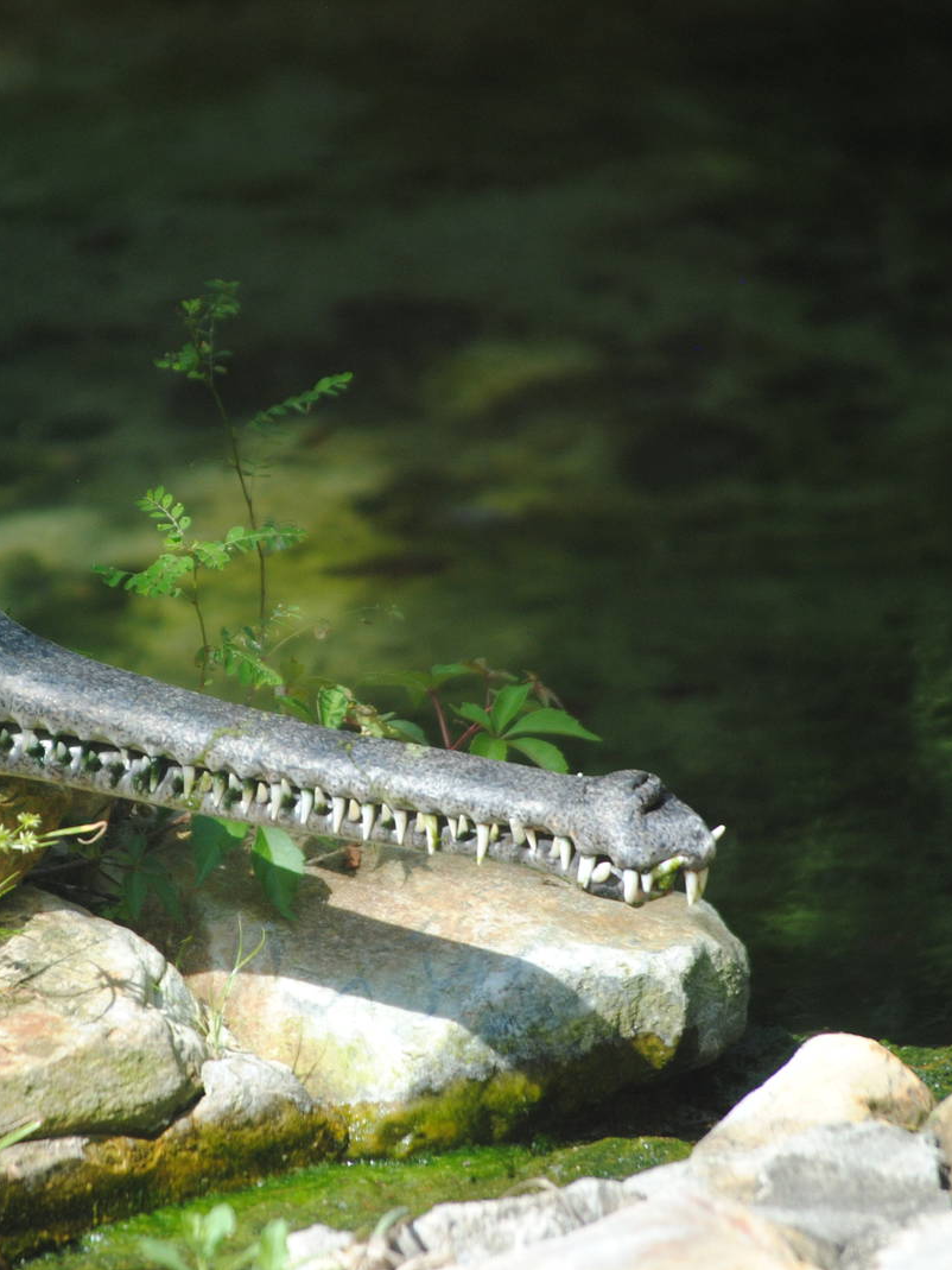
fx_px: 13078
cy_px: 635
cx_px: 318
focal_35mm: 357
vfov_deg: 5.6
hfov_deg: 4.2
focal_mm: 165
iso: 360
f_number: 5.3
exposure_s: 1/500
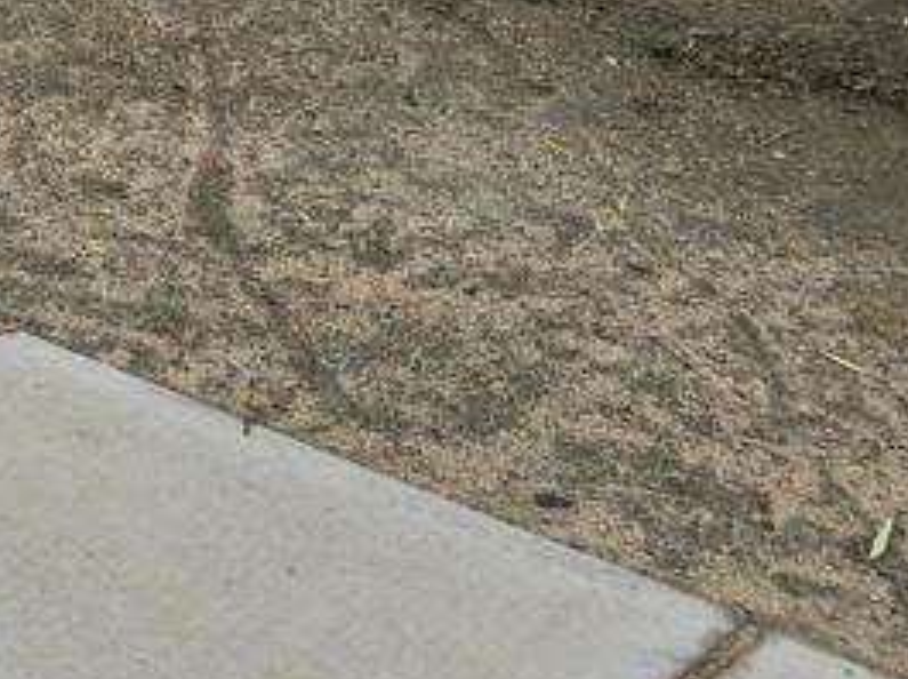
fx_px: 2331
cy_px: -562
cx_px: -805
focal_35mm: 89
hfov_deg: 17.3
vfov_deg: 14.5
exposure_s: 1/1248
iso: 12
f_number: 1.7
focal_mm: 6.3
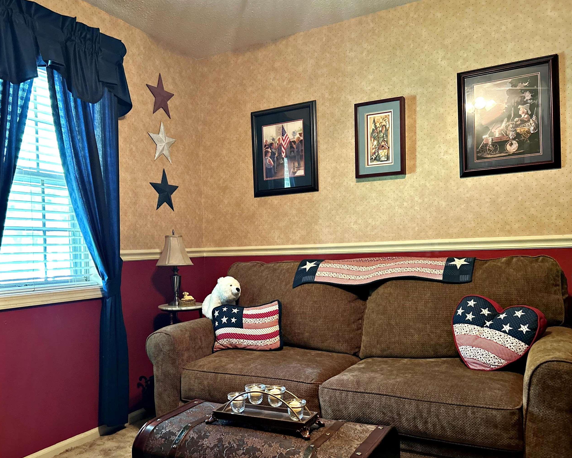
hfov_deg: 56.9
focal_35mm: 31
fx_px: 525
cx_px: 238
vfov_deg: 47.0
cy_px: 259
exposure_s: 1/40
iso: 500
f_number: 1.5
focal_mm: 5.7
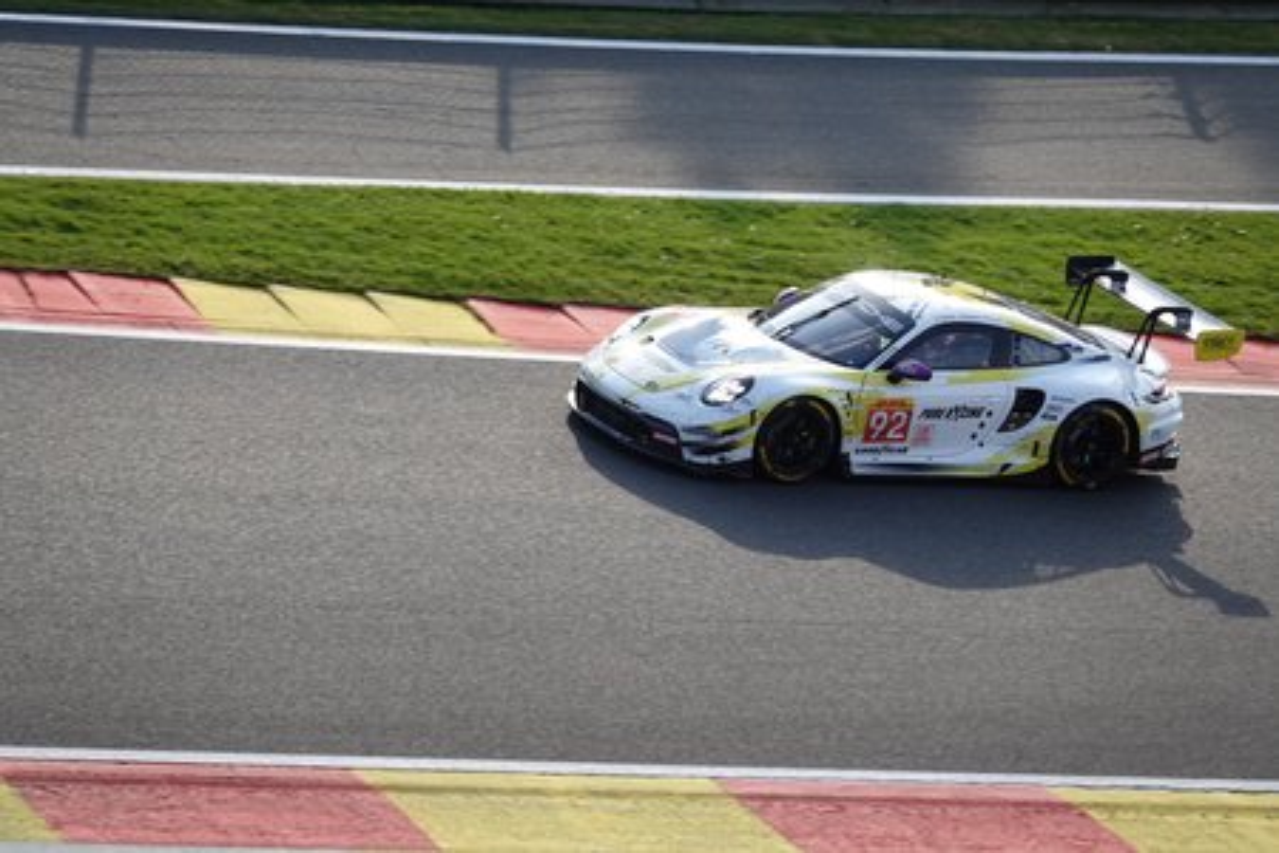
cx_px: 640
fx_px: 10267
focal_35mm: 289
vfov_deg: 4.8
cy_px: 426
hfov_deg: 7.1
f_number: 4
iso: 320
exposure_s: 1/800
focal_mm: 105.83
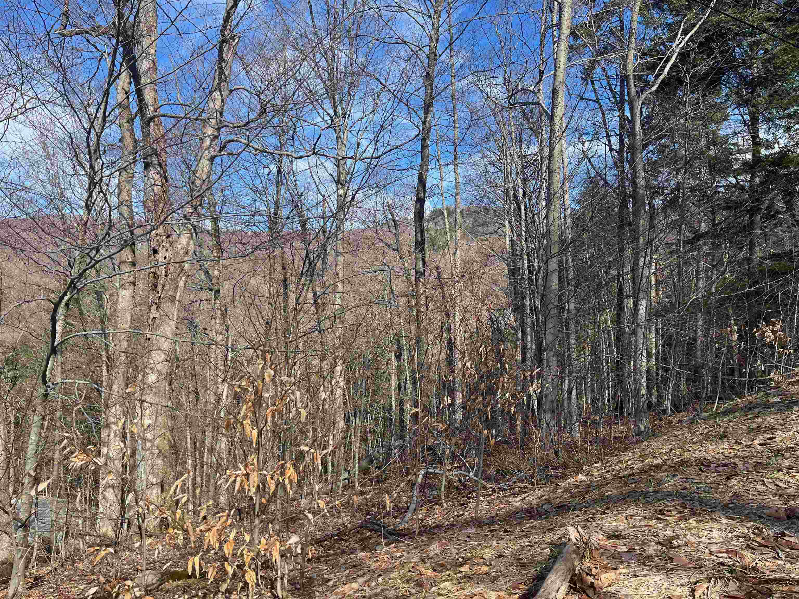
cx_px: 400
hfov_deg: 67.3
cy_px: 300
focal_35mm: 26
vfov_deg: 53.1
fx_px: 600
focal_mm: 5.1
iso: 50
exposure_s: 1/1389
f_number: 1.6
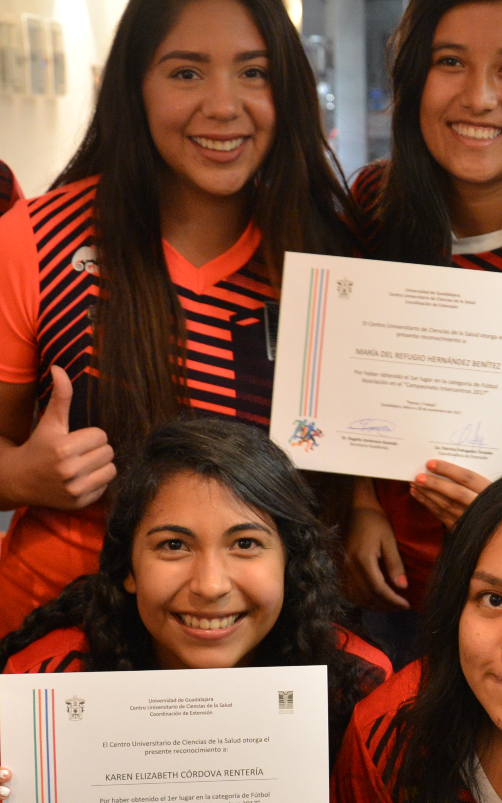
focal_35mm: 94
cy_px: 539
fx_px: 2058
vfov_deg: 22.0
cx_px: 530
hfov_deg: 13.7
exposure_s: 1/25
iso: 1600
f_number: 4
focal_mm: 32
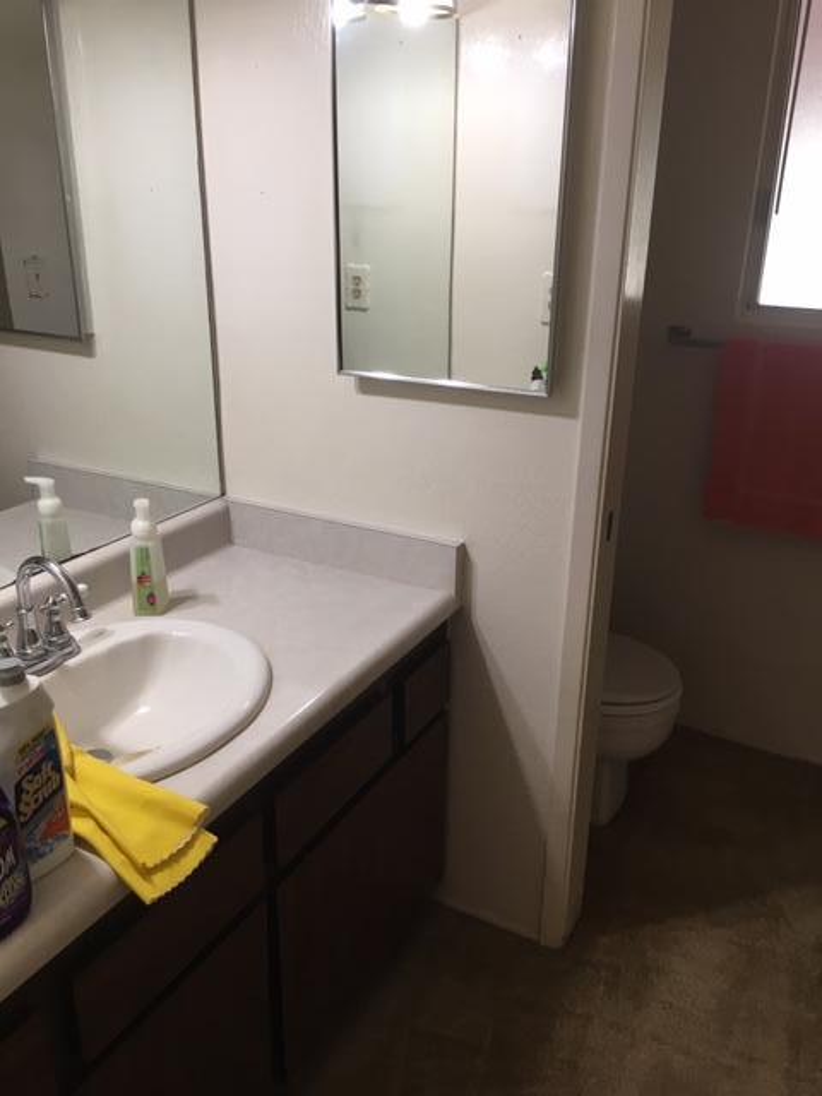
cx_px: 411
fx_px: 918
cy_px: 548
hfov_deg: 48.2
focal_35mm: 29
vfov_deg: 61.7
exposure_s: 1/30
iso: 50
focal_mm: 4.15
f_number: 2.2
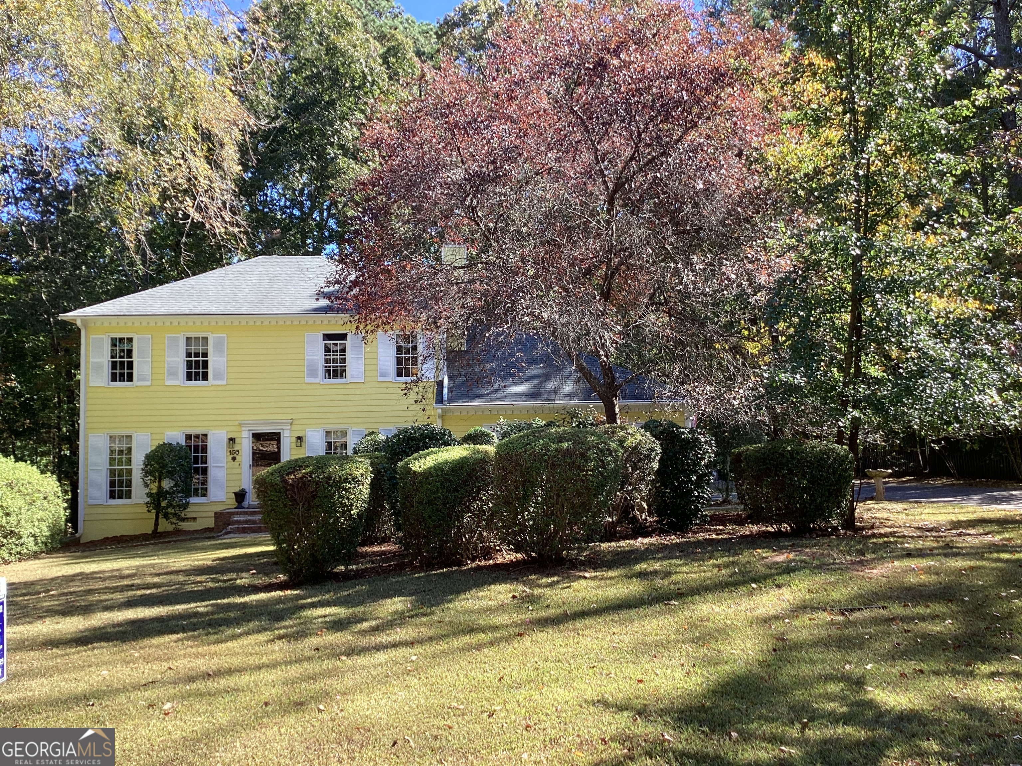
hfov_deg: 58.4
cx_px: 511
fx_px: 915
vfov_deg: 45.4
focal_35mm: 31
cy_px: 383
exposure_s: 1/120
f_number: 2.4
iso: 25
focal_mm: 3.3
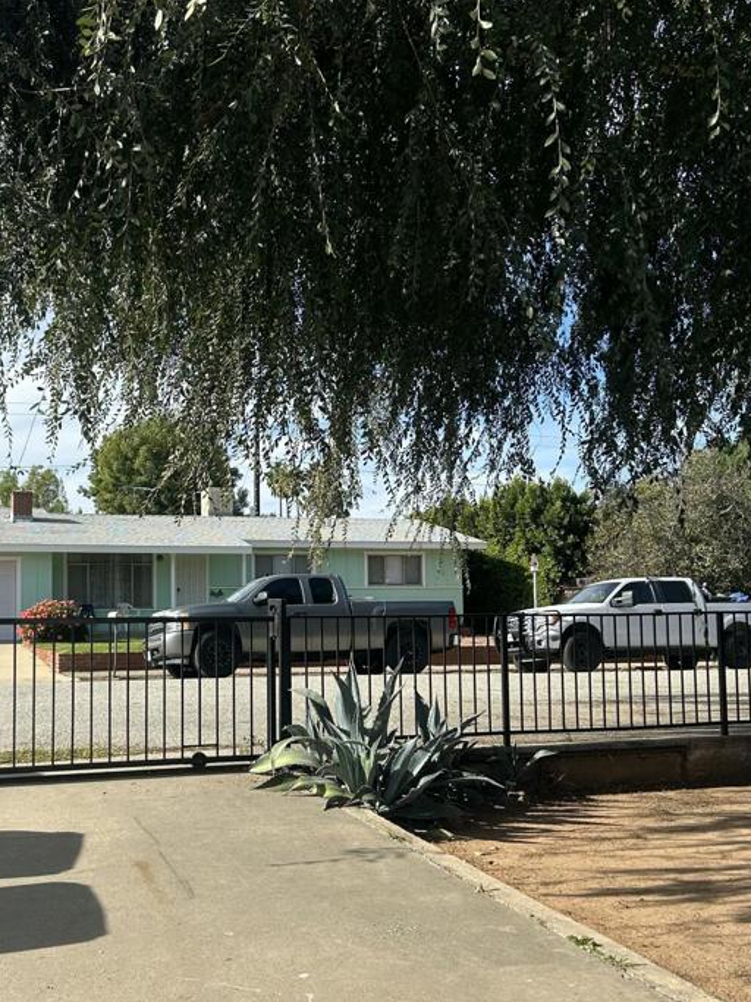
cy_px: 559
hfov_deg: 36.4
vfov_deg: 47.8
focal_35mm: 39
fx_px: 1129
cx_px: 246
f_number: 1.5
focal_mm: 5.7
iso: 50
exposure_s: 1/2841
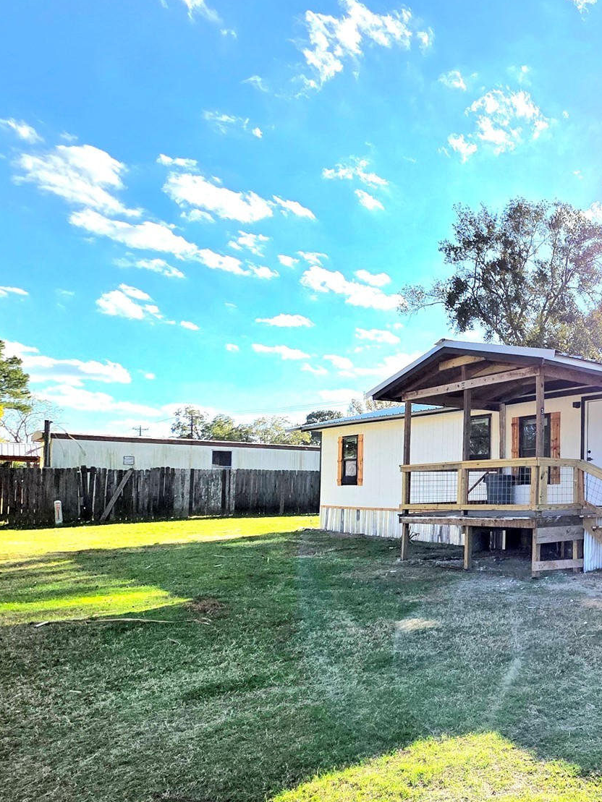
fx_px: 556
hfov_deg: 46.9
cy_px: 477
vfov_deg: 70.9
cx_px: 609
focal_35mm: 24
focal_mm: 2.2
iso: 40
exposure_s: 1/5000
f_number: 1.9
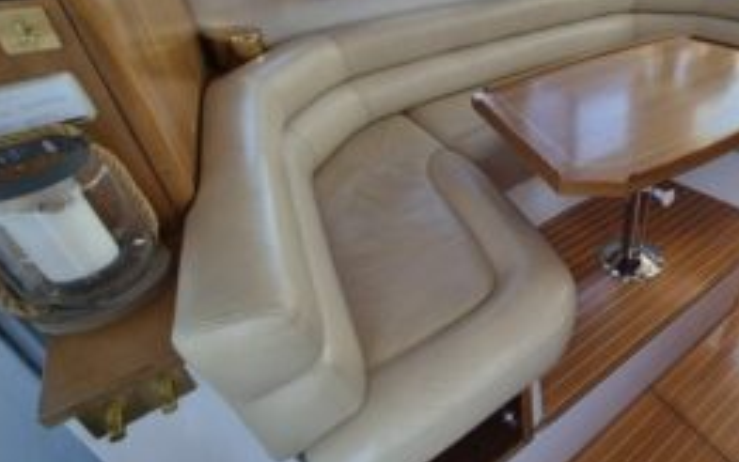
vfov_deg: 56.6
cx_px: 539
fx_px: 423
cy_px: 172
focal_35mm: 21
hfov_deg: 77.2
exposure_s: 1/299
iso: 50
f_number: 2.2
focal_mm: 2.2
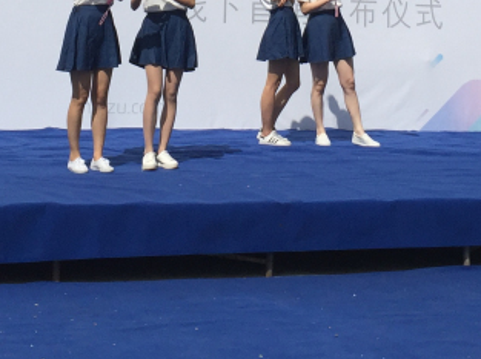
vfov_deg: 14.4
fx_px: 1319
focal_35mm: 95
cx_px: 218
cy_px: -199
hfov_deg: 20.7
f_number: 2.2
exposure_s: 1/4405
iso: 32
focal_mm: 4.15
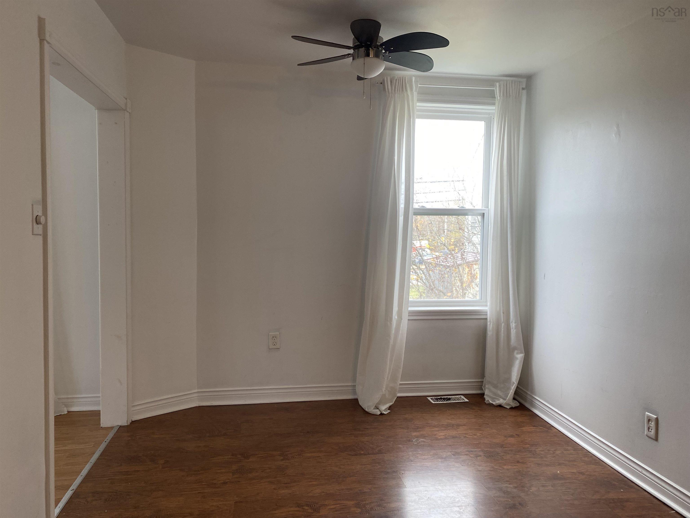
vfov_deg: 53.1
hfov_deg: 67.3
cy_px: 259
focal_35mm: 26
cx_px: 345
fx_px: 518
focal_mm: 4.25
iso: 80
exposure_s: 1/120
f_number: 1.8
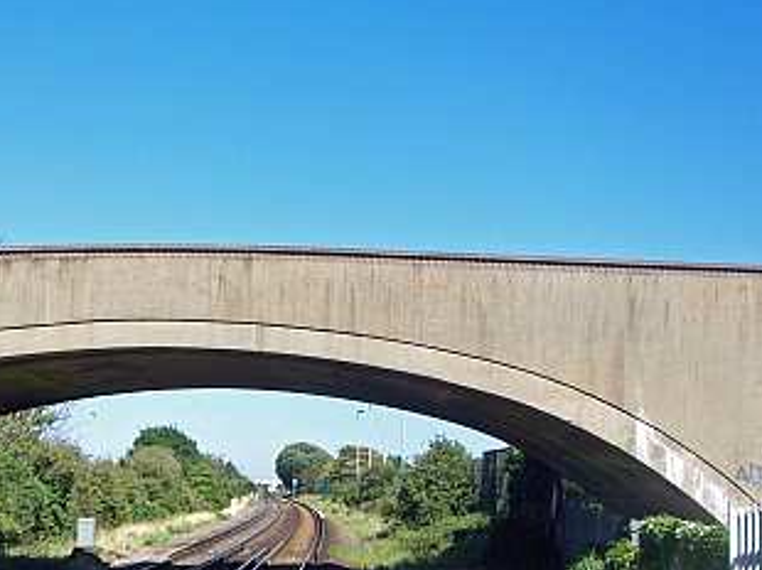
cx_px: 197
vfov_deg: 23.0
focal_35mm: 63
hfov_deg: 30.3
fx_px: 1386
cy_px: 448
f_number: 3.9
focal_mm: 6.4
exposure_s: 1/320
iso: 64
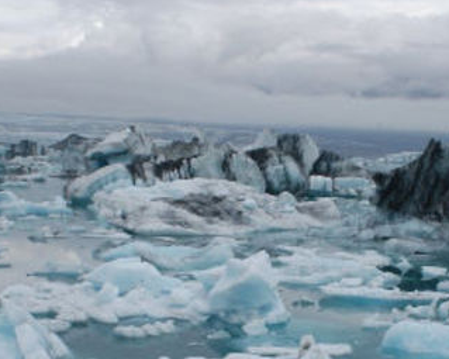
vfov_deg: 19.3
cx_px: 320
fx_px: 1049
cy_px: 263
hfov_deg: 24.0
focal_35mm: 79
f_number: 9
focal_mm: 28
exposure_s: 1/320
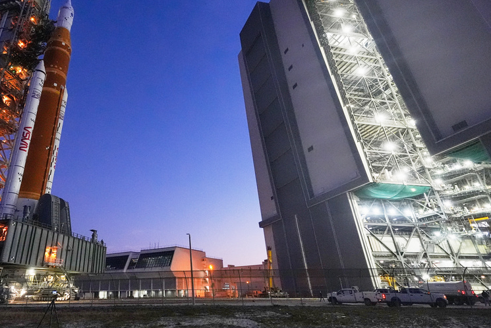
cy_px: 119
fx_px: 300
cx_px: 170
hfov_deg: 76.5
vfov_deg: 56.4
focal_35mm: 22
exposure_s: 1/200
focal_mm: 16
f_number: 2.8
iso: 6400
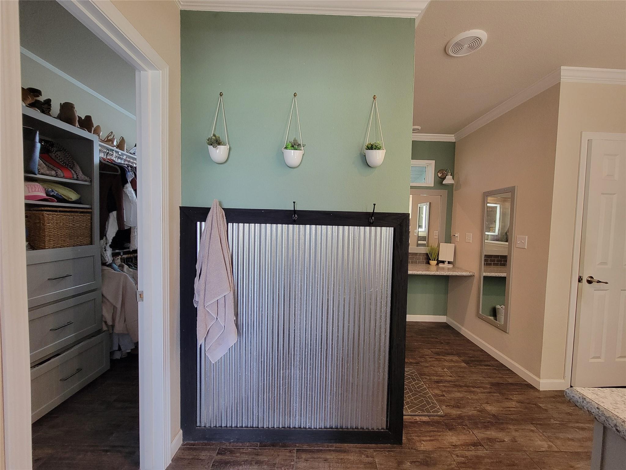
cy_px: 235
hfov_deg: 106.2
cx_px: 313
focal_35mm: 13
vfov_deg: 89.9
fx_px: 235
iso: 400
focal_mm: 2.2
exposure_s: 1/60
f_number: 2.2
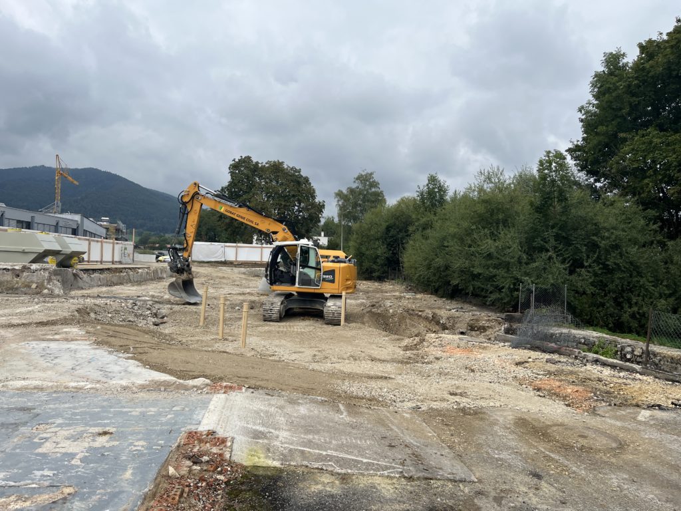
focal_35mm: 26
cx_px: 340
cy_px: 256
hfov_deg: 67.3
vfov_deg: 53.1
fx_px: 511
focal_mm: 5.1
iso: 50
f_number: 1.6
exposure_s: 1/2513
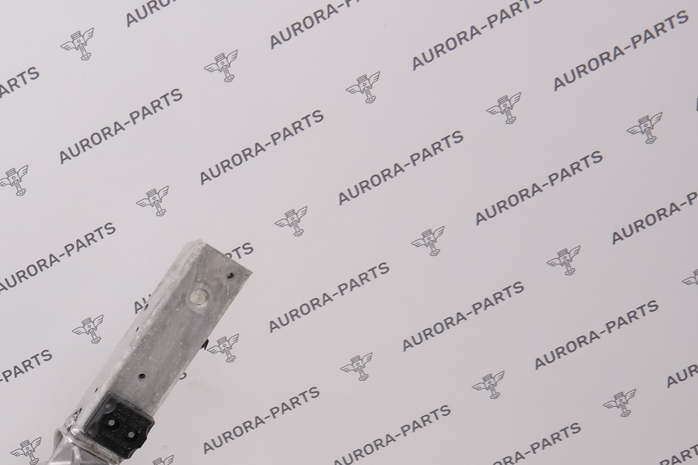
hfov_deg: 20.2
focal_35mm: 92
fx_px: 1784
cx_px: -223
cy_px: 594
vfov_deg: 14.3
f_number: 4
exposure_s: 1/80
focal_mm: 22
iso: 100
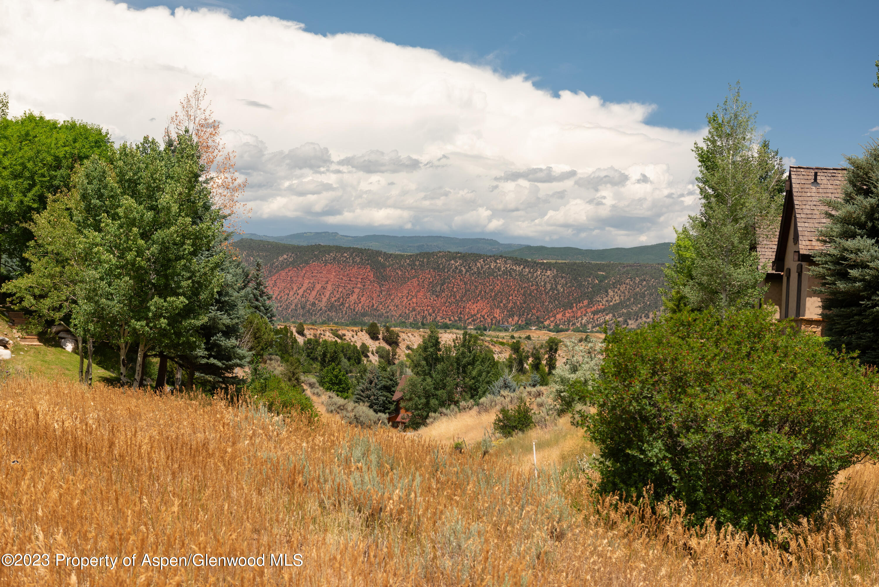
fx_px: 1368
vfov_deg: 24.2
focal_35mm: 56
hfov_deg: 35.6
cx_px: 440
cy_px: 294
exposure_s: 1/320
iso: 160
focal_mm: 56
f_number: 7.1
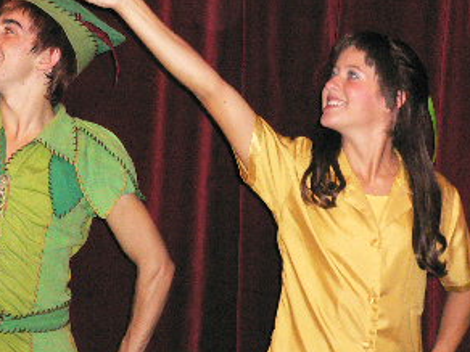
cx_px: 146
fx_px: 1222
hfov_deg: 21.7
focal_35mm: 90
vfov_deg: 16.4
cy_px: 162
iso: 400
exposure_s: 1/60
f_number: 3.1
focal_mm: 6.8
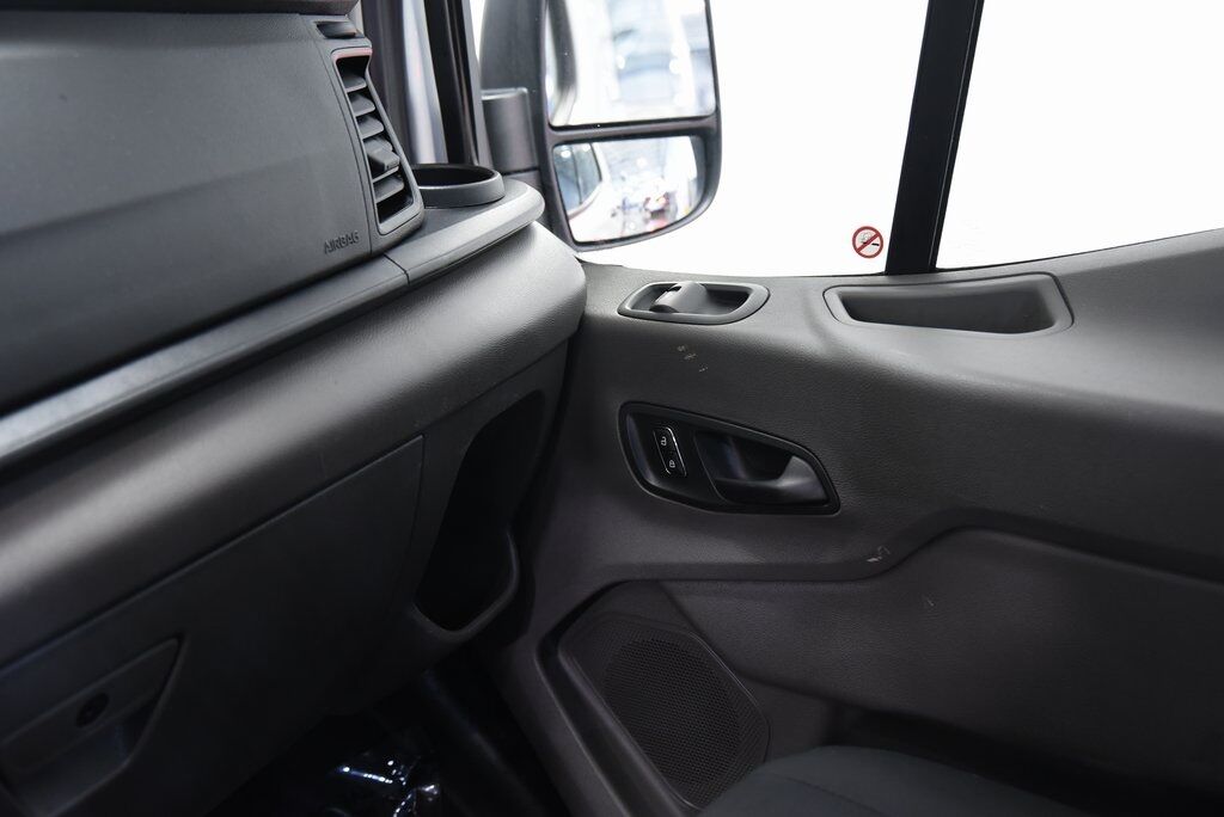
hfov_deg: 48.4
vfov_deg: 33.4
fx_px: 1361
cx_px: 612
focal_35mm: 40
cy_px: 408
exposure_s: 1/20
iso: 2000
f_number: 4
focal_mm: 40
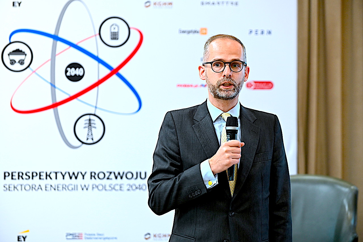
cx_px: 182
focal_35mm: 140
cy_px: 121
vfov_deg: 9.8
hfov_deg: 14.7
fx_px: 1411
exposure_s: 1/40
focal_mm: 140
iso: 2000
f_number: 3.5
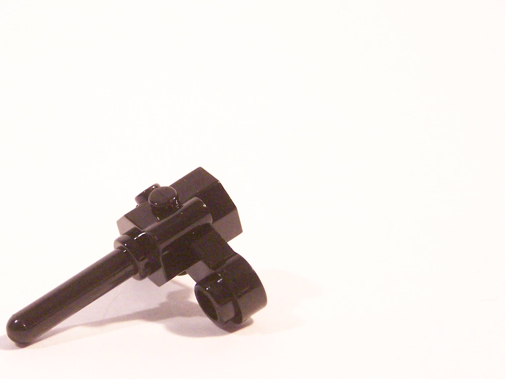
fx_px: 2903
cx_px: 148
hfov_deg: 9.9
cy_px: 230
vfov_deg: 7.5
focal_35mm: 199
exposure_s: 1/45
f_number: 3.2
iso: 400
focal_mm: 19.4
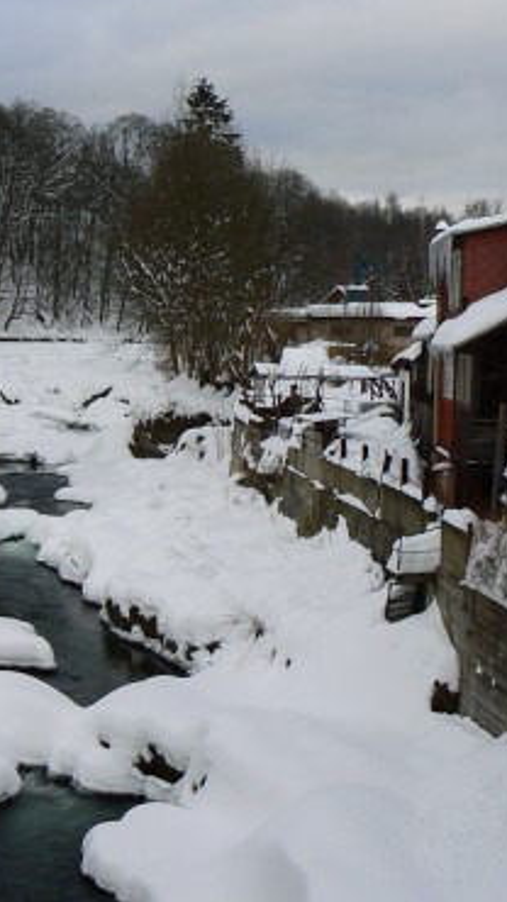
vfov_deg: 39.2
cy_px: 447
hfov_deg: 22.0
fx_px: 1267
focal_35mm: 53
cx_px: 39
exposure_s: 1/400
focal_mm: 6
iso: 80
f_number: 6.3
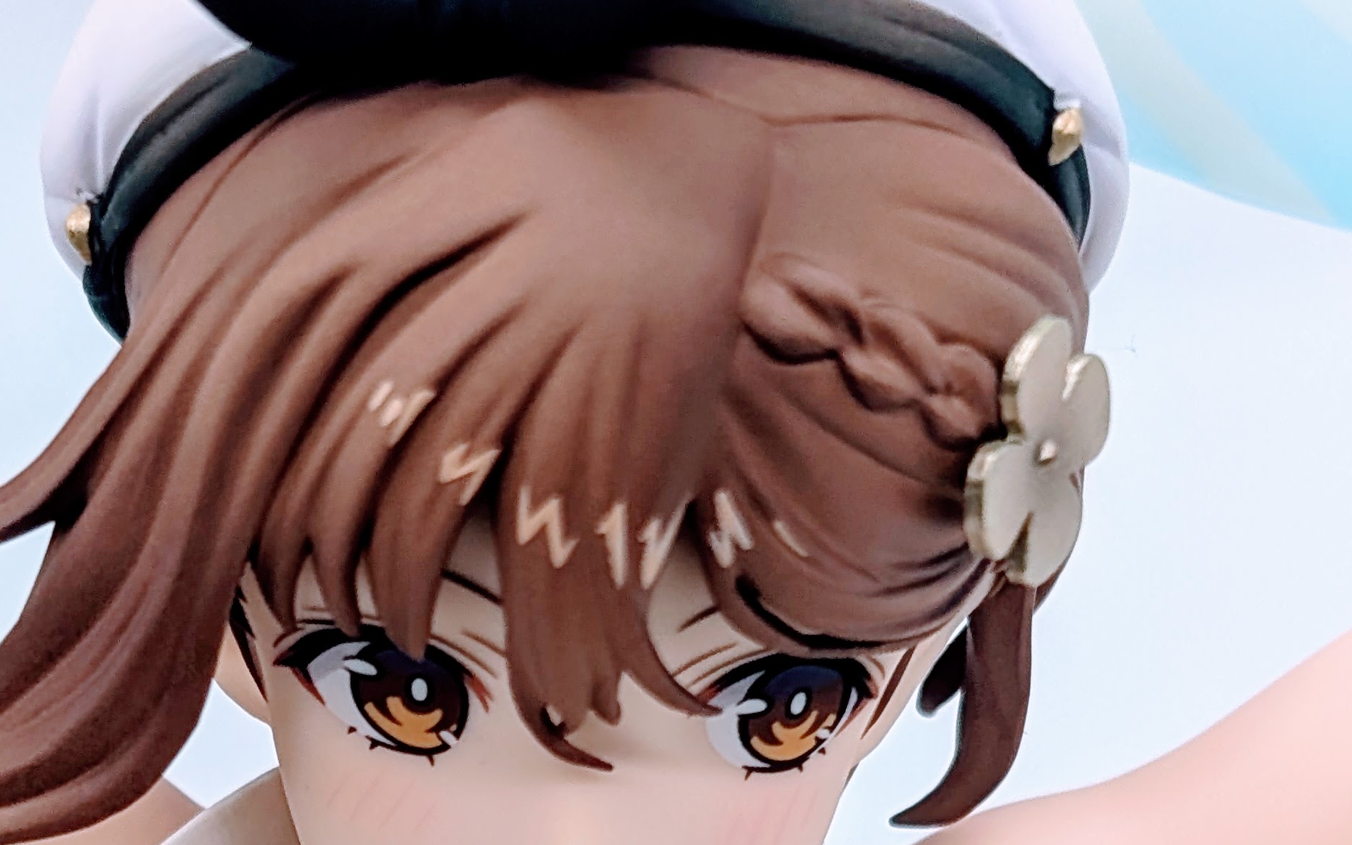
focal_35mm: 114
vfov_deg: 11.1
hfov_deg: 18.2
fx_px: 4200
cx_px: 394
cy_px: 1202
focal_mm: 6.9
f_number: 1.68
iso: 37
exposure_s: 1/77.5
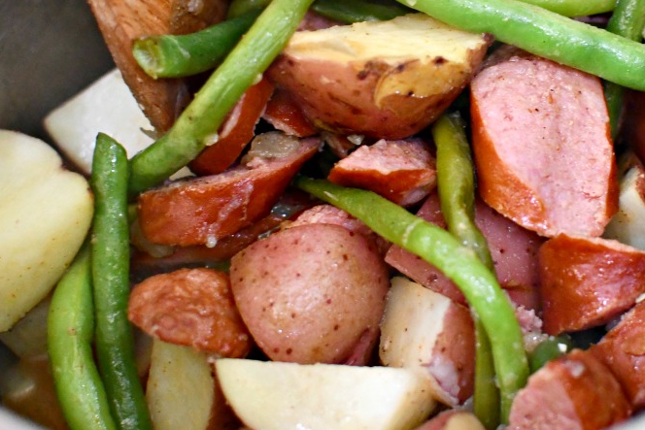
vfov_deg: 14.5
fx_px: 1684
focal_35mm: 94
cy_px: 94
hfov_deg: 21.6
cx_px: 425
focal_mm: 35
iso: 2500
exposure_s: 1/125
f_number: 2.8
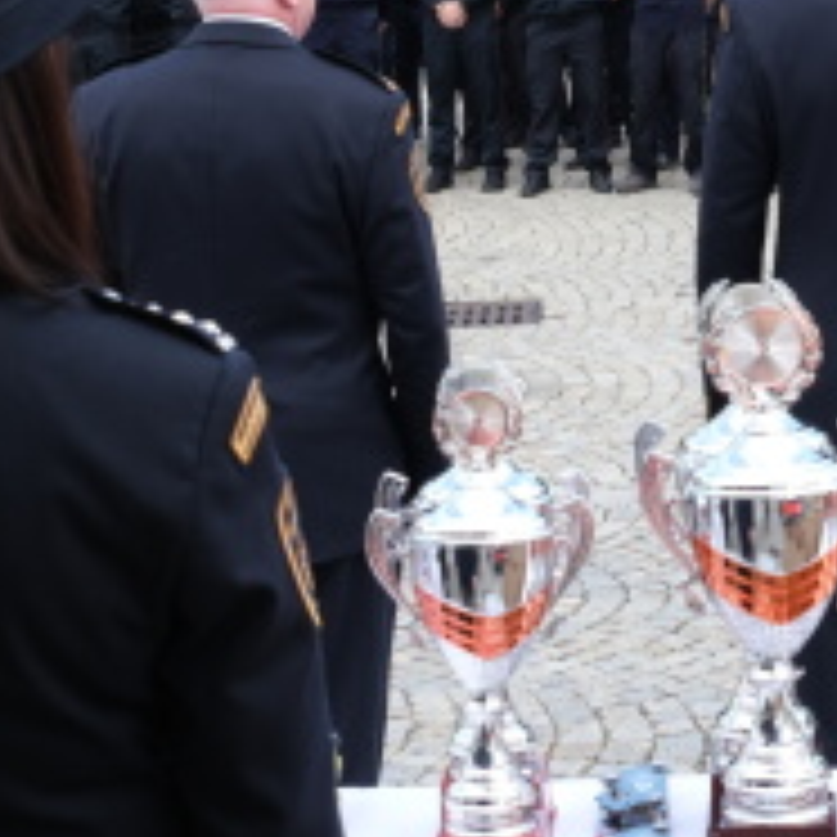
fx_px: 2626
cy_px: 151
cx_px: 702
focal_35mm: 96
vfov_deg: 17.9
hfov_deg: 17.9
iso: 400
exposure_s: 1/125
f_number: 9
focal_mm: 27.9
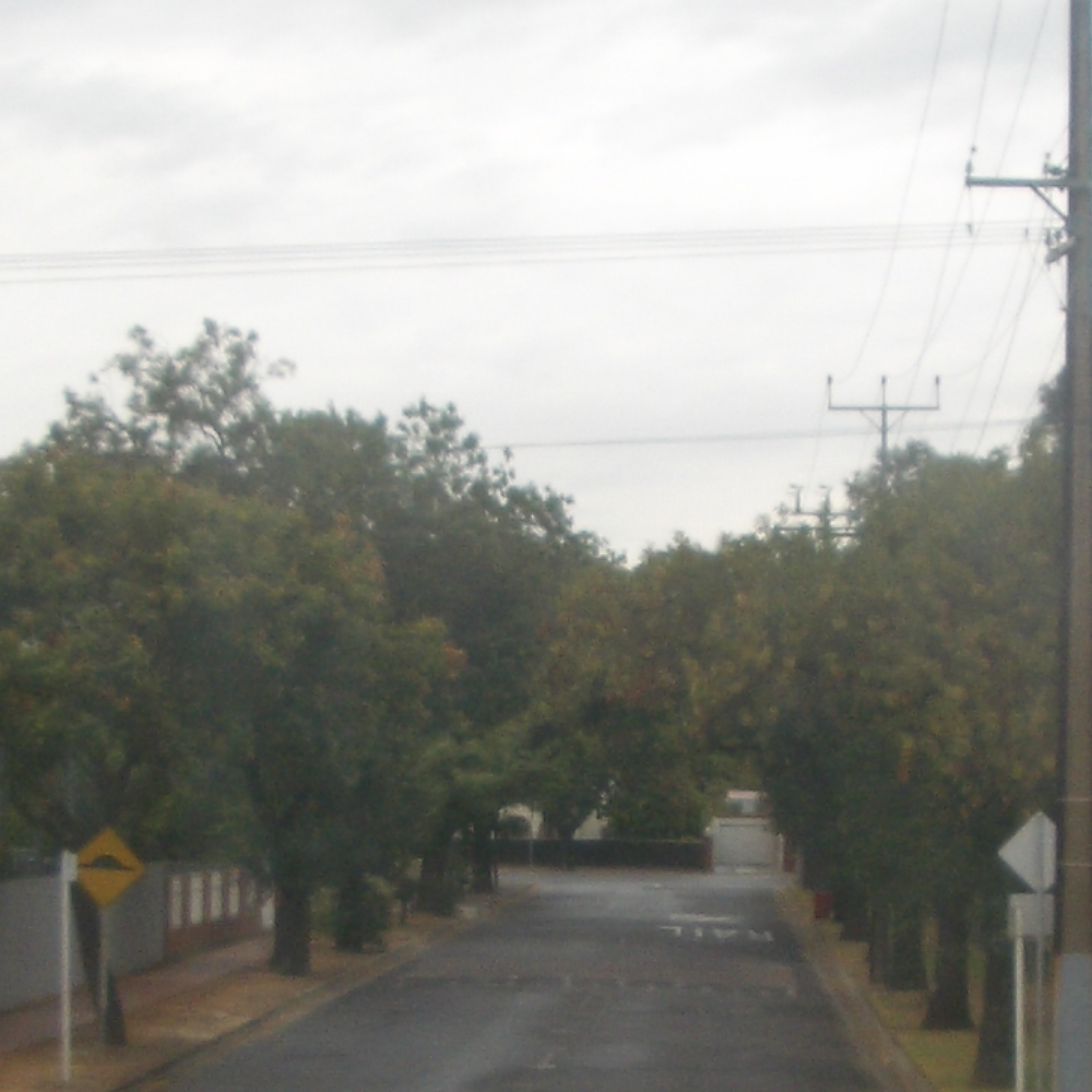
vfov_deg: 17.6
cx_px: 629
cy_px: 909
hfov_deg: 17.7
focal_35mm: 98
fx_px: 3498
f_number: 2.6
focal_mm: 5.8
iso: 50
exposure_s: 1/320
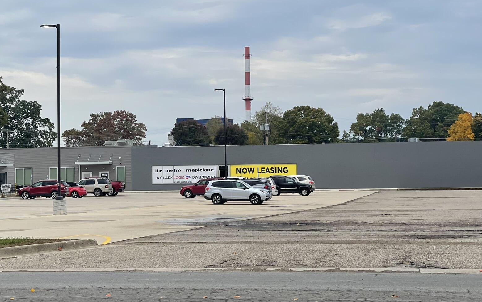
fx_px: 1169
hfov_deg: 23.2
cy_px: 127
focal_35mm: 89
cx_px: 183
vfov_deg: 14.7
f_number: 2.2
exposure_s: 1/986
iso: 20
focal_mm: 7.5
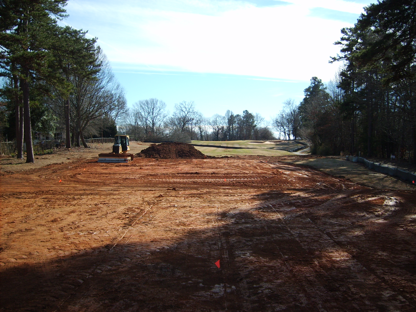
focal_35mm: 35
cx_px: 208
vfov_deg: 40.7
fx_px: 421
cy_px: 156
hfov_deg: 52.6
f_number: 7.1
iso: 50
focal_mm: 5.8
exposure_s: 1/180
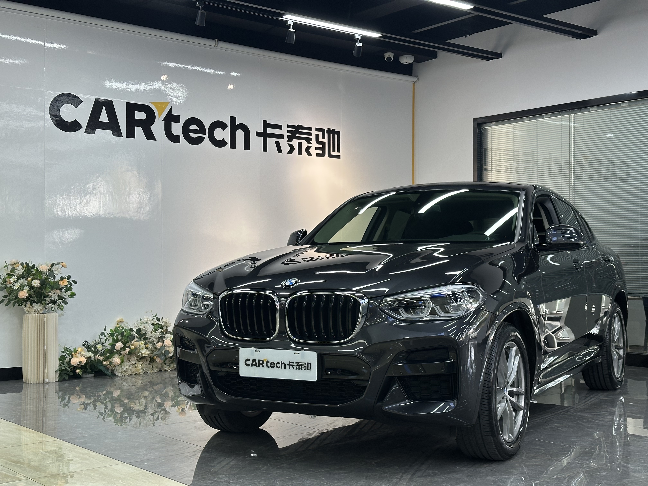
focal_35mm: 48
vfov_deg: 30.3
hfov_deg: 39.7
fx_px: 899
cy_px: 243
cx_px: 324
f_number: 1.78
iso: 80
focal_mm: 6.86
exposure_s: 1/100
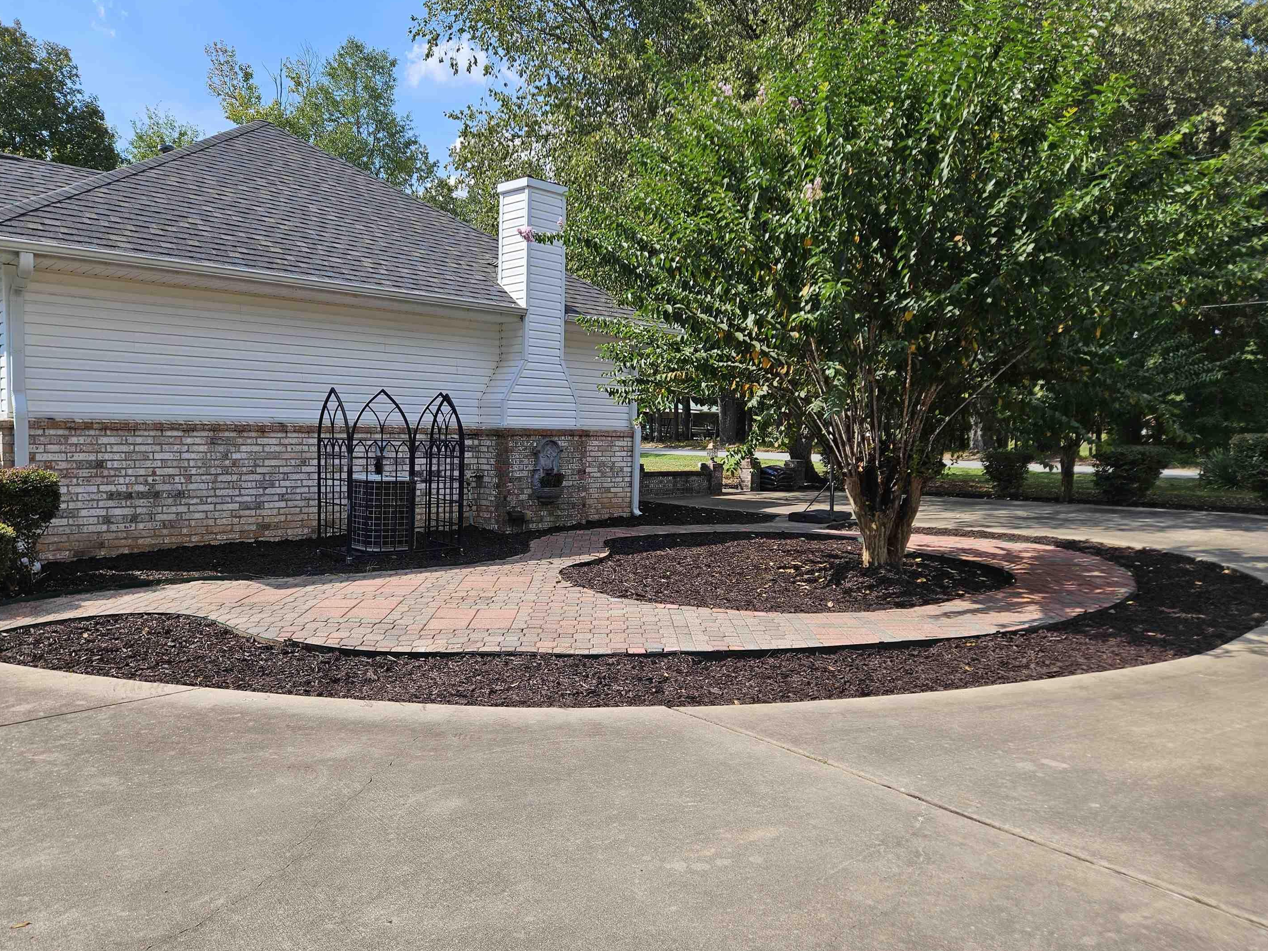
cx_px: 599
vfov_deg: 54.9
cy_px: 497
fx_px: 916
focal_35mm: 25
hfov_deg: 69.3
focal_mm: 5.4
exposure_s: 1/1429
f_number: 1.8
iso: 25
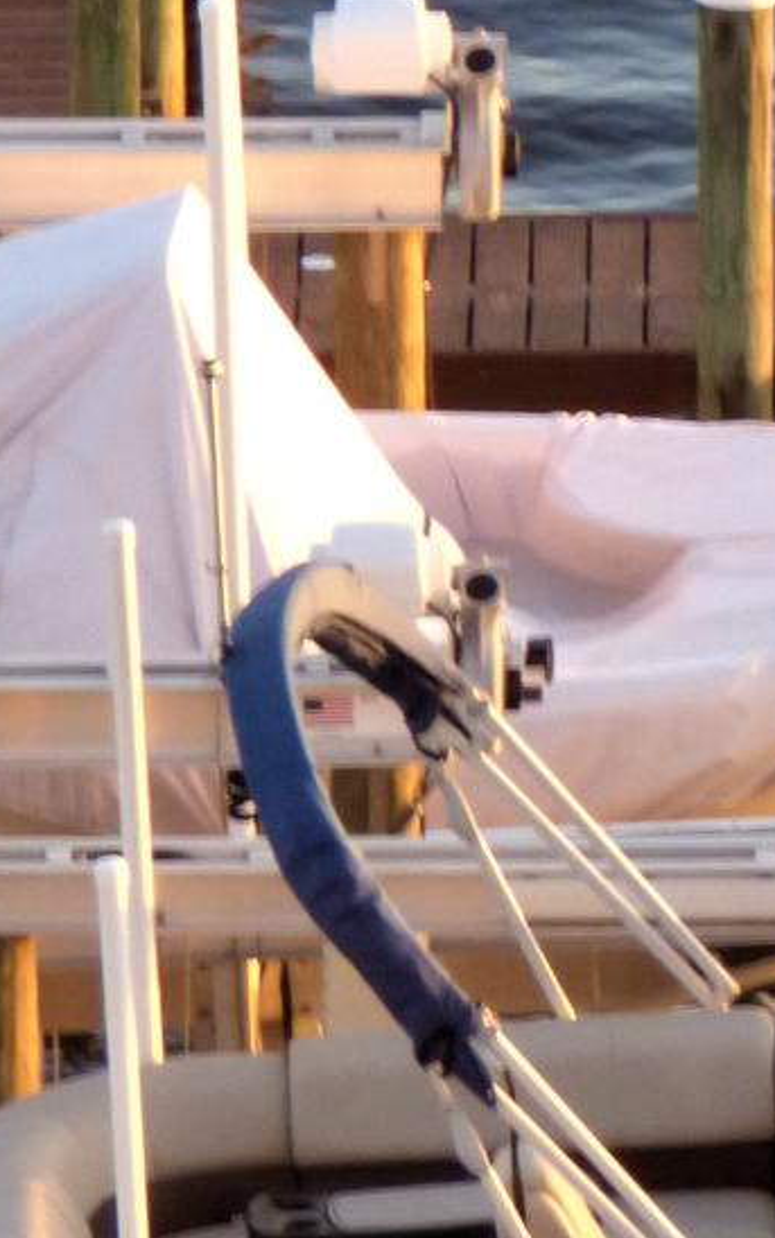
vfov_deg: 2.1
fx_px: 33016
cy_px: -64
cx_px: 1088
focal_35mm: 978
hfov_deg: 1.3
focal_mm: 41.14
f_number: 5.5
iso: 160
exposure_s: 1/80
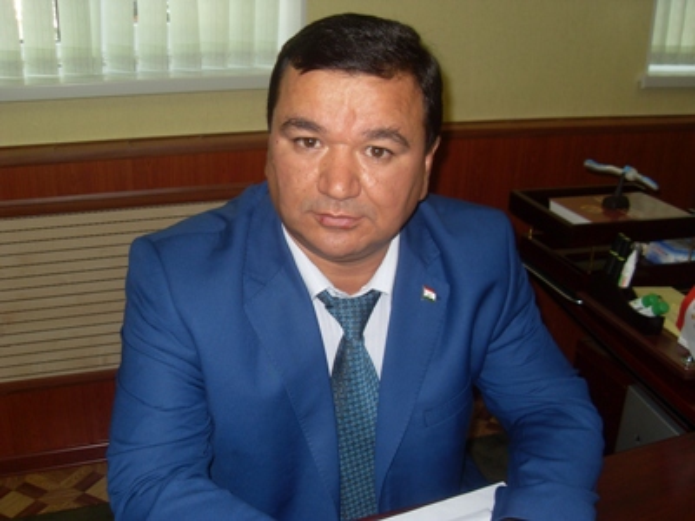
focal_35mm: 37
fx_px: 743
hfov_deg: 50.1
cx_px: 348
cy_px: 260
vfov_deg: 38.7
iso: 100
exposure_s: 1/45
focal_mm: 6.3
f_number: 2.8
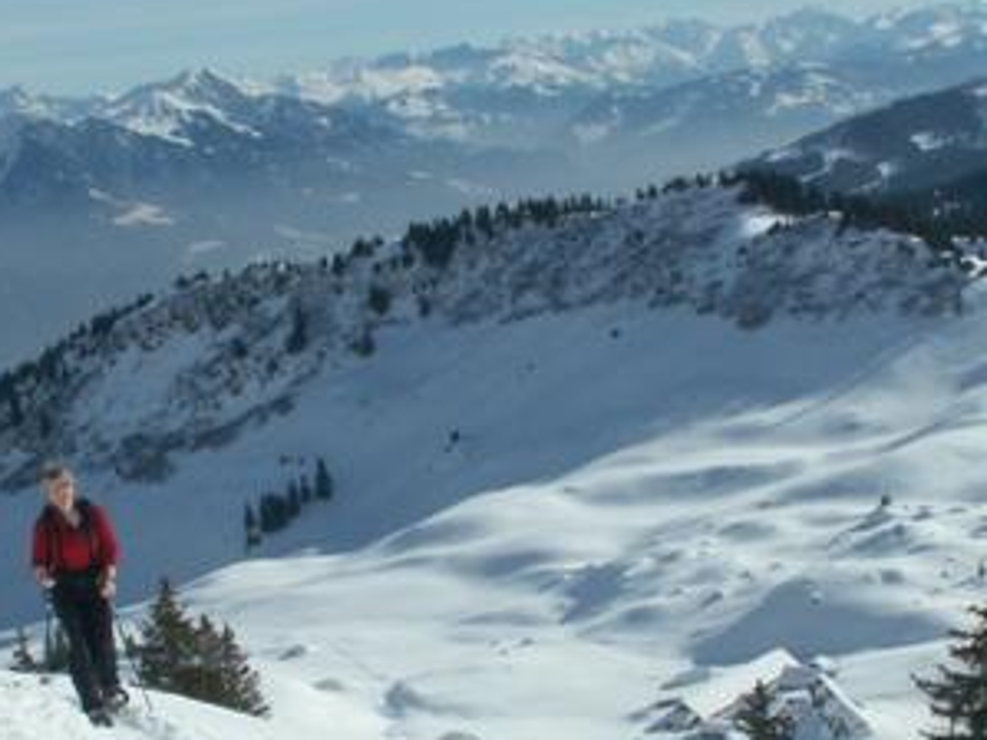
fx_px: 2138
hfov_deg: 26.0
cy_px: 505
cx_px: 459
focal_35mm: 75
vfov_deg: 19.6
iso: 50
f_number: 8
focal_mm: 5.86
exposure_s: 1/400
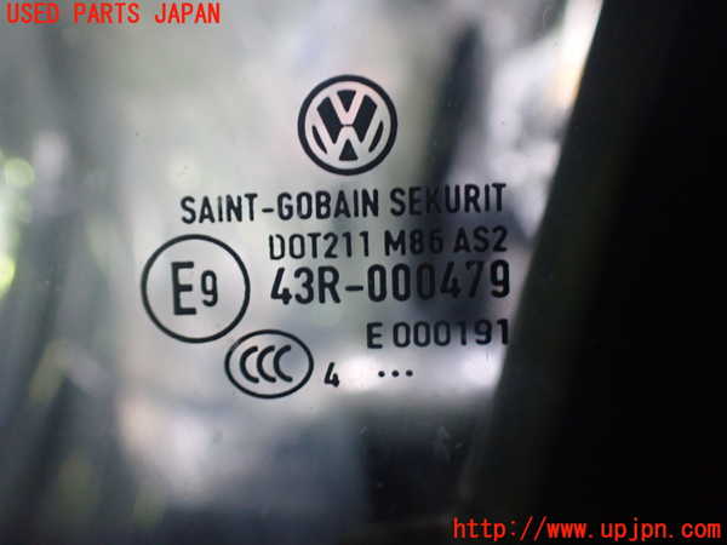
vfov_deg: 46.8
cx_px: 364
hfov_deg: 60.0
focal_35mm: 30
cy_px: 272
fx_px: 630
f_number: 2.3
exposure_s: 1/30
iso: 1000
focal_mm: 5.4
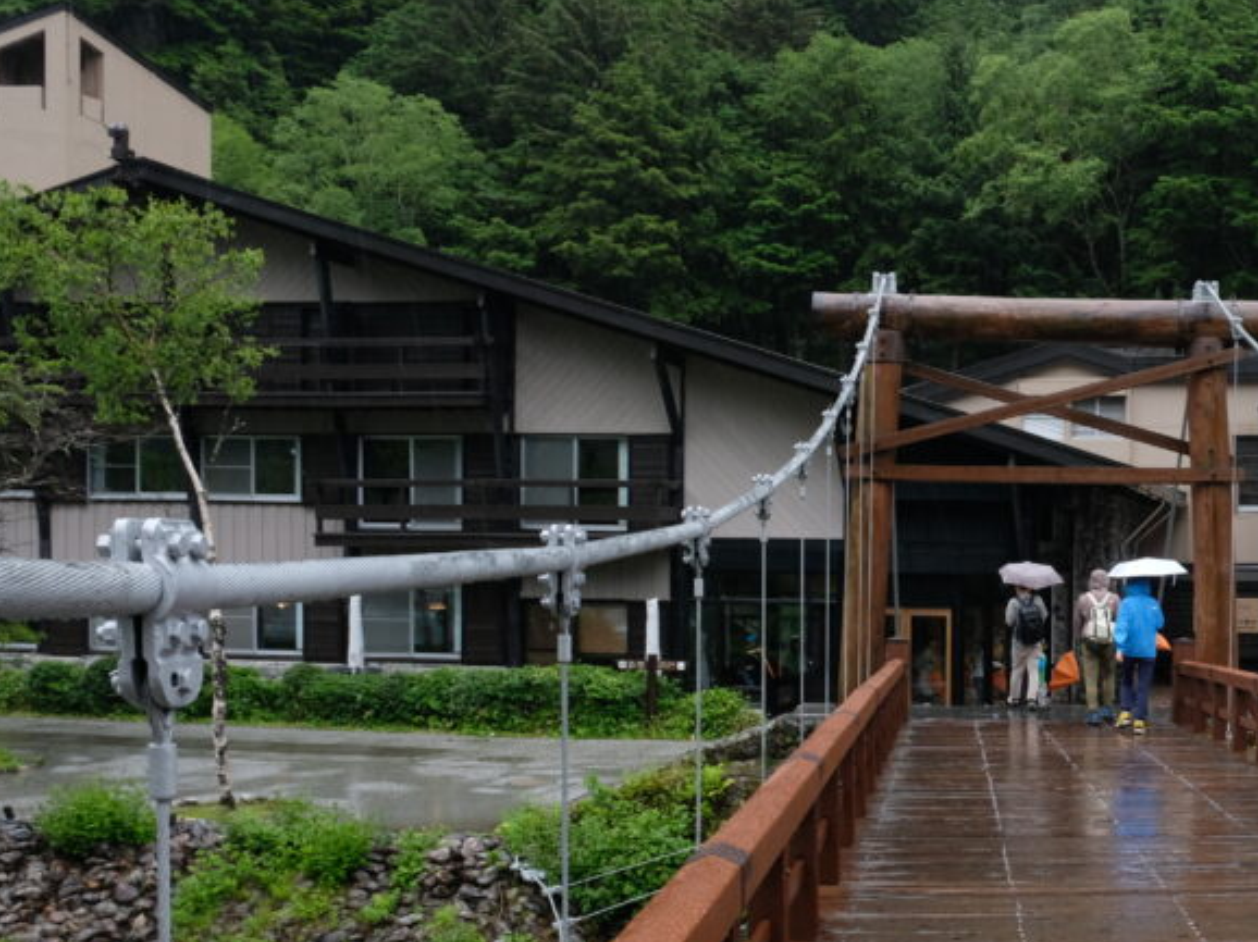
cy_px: 604
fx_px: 1671
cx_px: 1103
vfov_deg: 31.3
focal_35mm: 46
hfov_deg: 38.7
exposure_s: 1/125
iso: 800
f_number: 8
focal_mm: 18
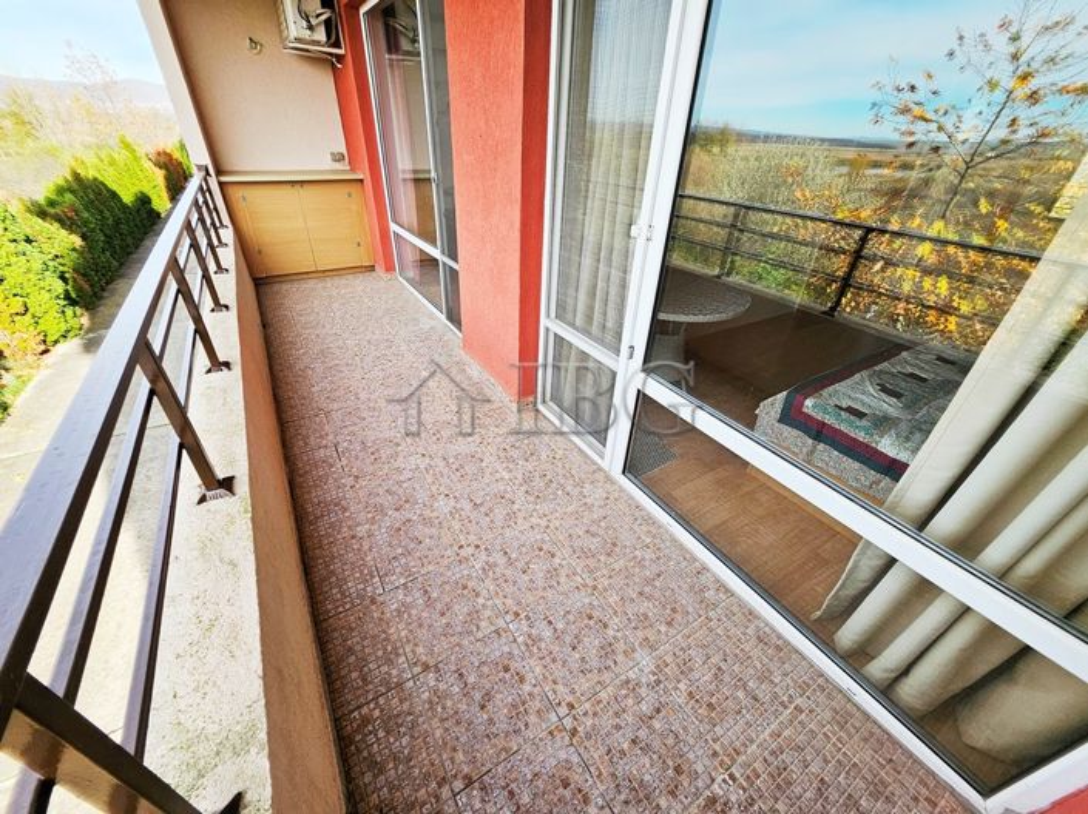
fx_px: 408
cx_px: 544
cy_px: 407
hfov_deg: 106.2
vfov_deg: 89.9
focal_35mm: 13
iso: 32
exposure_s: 1/282
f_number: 2.2
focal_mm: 1.7
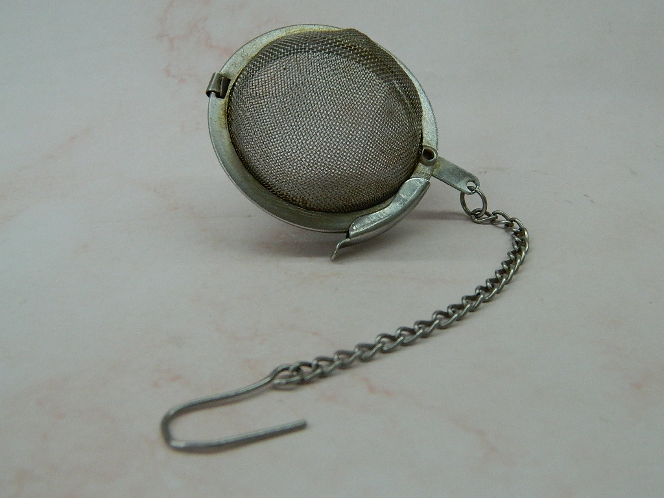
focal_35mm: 47
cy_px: 249
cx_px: 332
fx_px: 902
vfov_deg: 30.9
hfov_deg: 40.4
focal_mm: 8.4
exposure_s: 1/400
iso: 400
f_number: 3.6
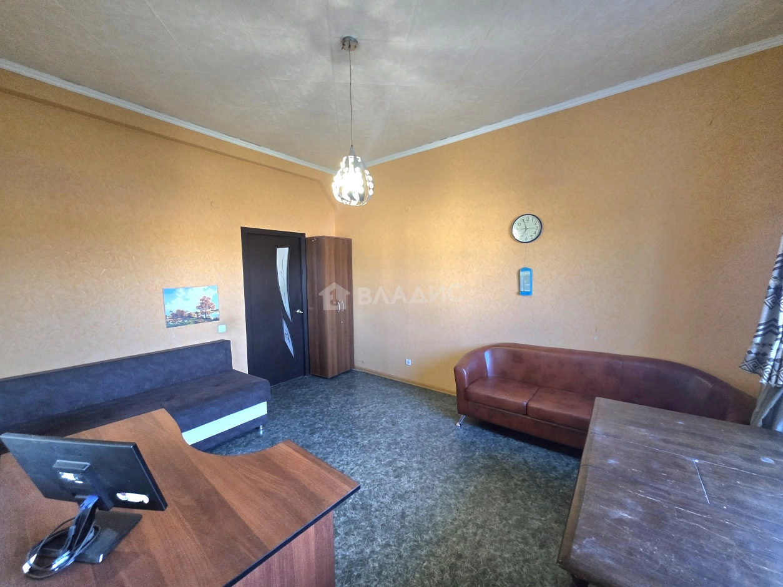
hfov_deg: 106.2
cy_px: 294
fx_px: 294
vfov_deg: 89.9
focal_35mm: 13
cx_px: 392
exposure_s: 1/50.3
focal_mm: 1.7
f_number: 2.2
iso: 400
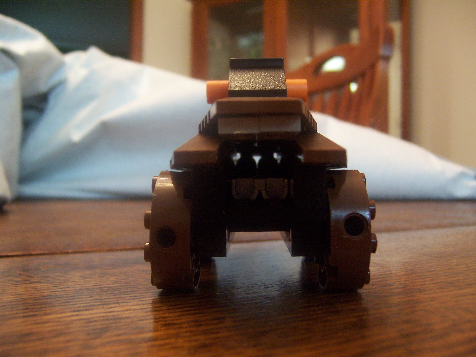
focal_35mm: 33
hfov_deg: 55.4
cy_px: 178
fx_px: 454
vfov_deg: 42.9
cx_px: 238
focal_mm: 5.5
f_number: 2.8
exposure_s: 1/8
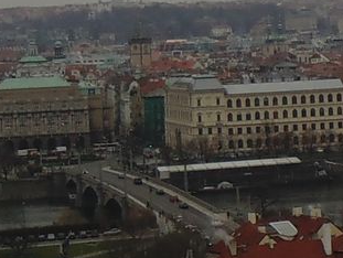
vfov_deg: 8.0
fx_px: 1835
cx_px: 312
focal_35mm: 185
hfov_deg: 10.6
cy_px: -13
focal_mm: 4.5
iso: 80
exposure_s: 1/320
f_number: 3.1
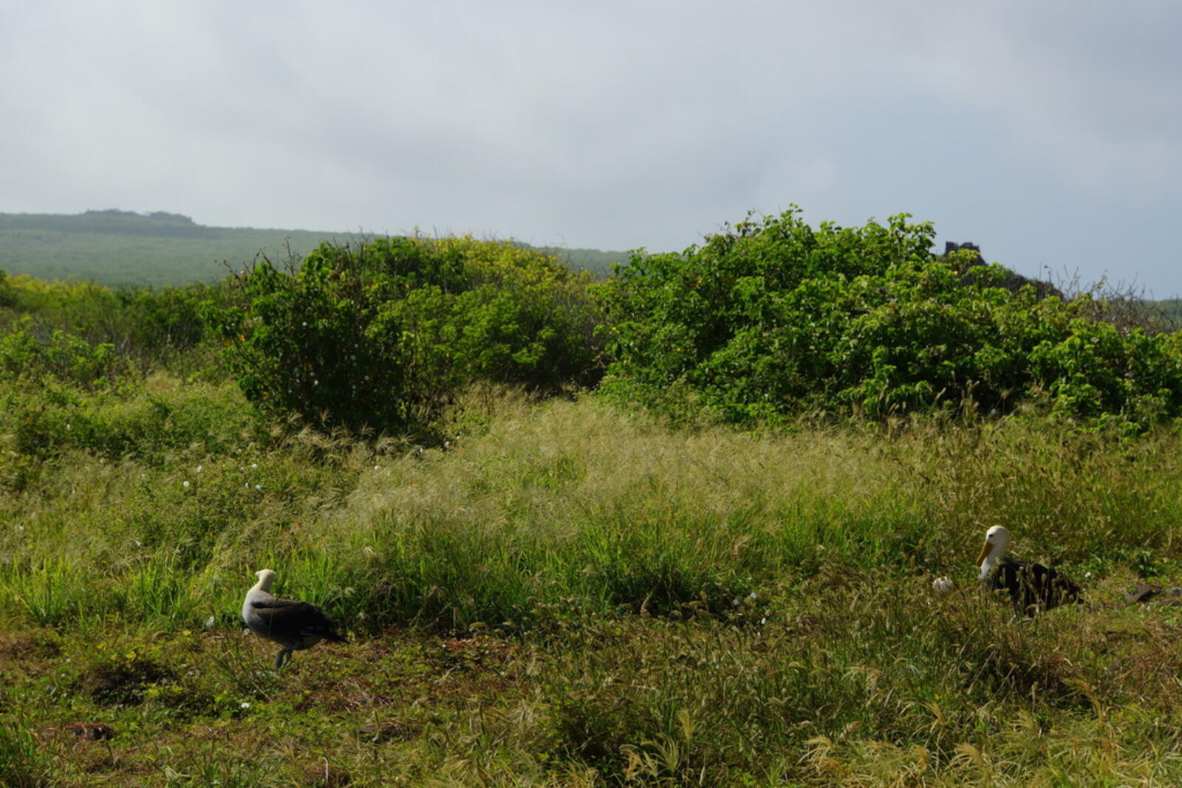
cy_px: 394
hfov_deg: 19.1
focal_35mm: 107
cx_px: 591
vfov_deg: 12.8
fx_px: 3513
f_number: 8
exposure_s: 1/200
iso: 100
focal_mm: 71.5
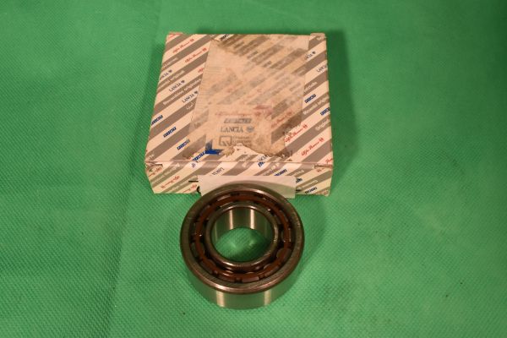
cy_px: 169
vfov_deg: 34.2
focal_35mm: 39
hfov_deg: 49.6
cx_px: 254
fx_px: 549
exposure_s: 1/40
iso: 640
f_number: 20
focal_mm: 26
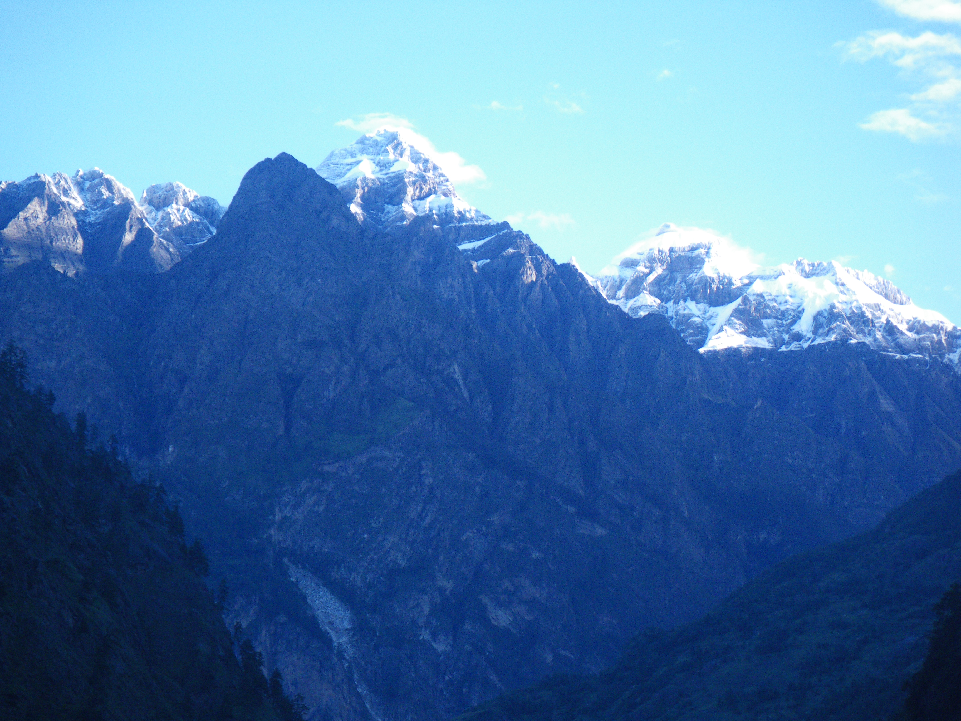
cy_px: 360
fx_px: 2610
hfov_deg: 20.9
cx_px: 480
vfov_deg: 15.7
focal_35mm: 94
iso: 250
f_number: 5
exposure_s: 1/125
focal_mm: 16.7
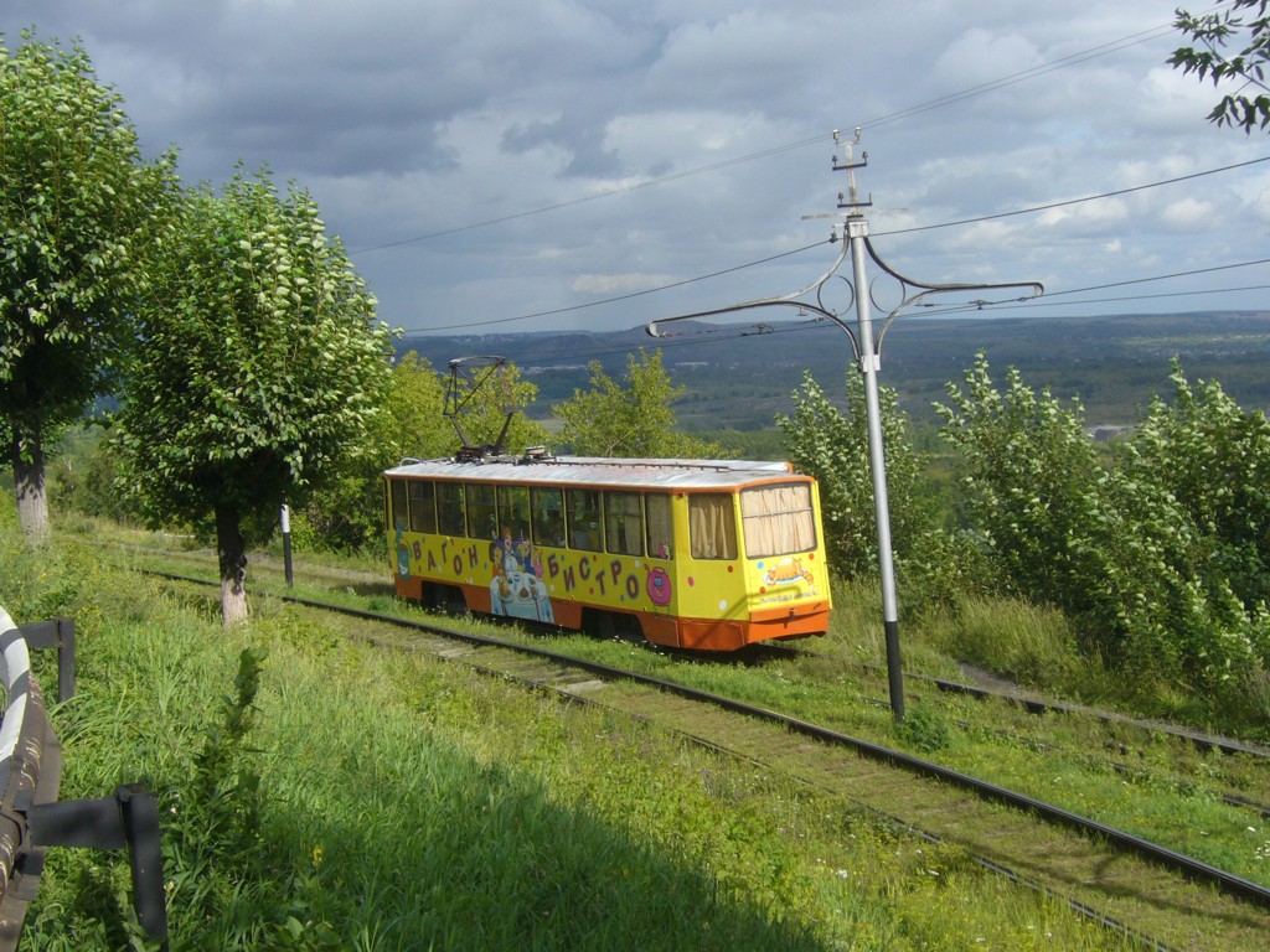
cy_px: 476
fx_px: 2018
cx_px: 635
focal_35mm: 55
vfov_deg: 26.6
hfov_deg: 34.9
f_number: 7
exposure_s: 1/200
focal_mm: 9.1
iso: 80
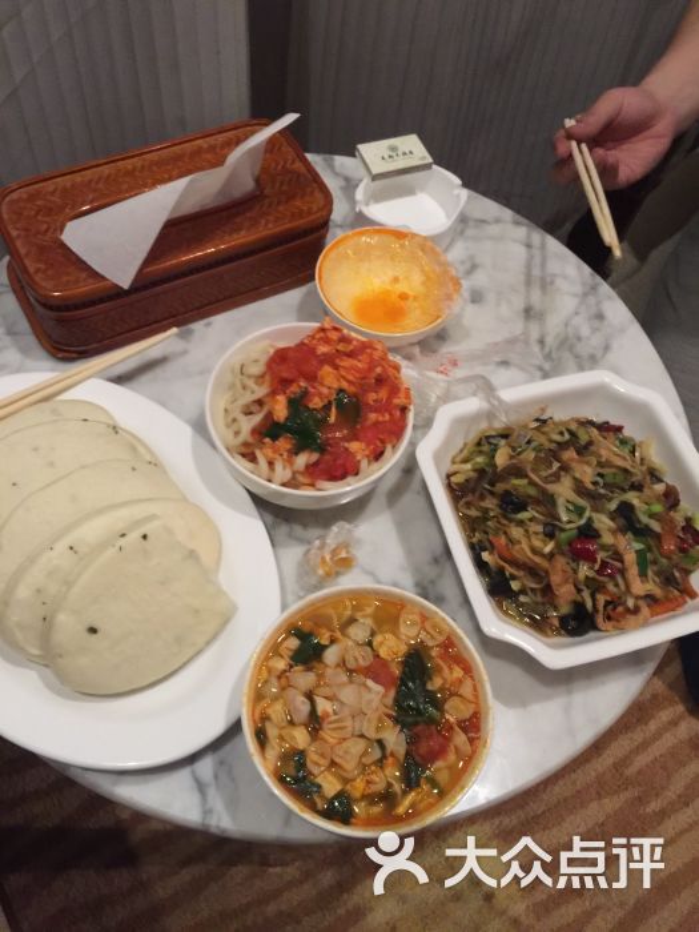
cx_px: 350
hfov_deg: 48.2
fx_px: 781
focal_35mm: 29
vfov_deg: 61.7
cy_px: 466
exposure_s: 1/4
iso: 100
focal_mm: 4.15
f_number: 2.2
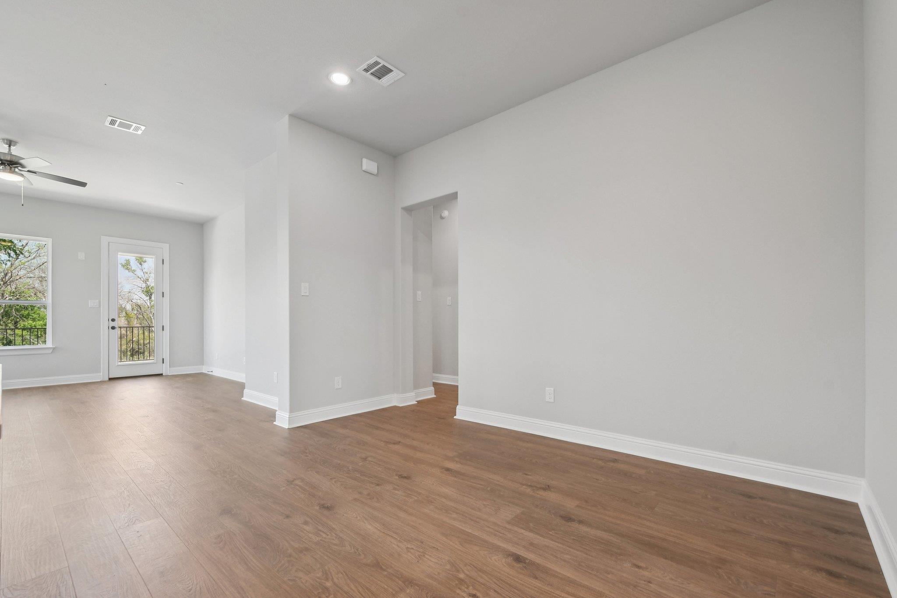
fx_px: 374
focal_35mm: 15
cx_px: 448
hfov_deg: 100.4
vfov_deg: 77.3
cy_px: 299
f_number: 8
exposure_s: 1/50
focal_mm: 10
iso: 400
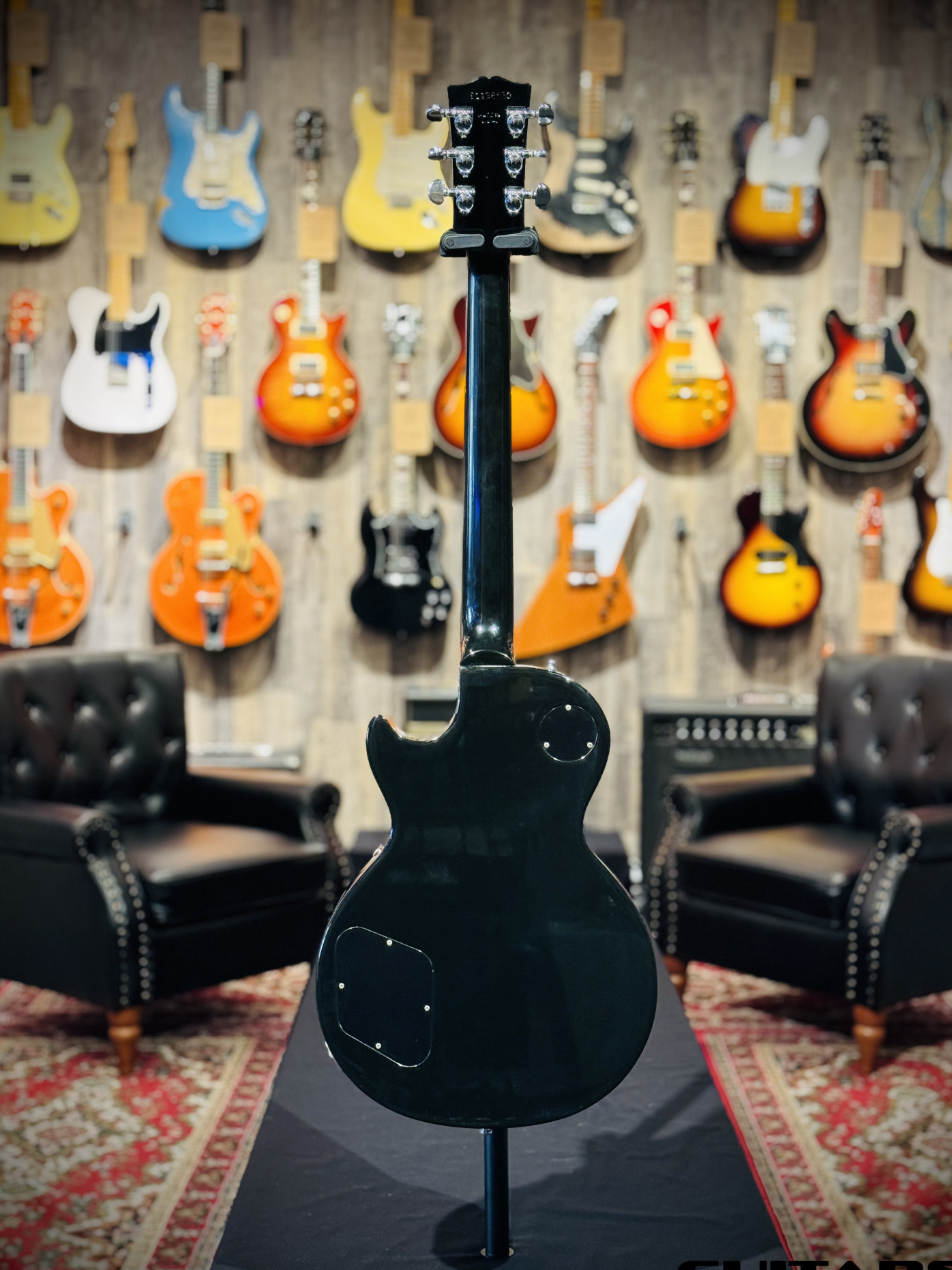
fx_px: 1907
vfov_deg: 36.8
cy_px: 647
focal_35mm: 52
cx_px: 485
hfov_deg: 28.0
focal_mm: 6.9
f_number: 1.8
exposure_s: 1/33
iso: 500
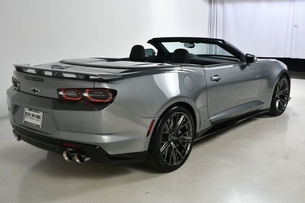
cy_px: 102
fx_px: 339
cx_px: 152
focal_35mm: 40
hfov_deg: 48.5
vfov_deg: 33.4
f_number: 13
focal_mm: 27
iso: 100
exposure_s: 1/160
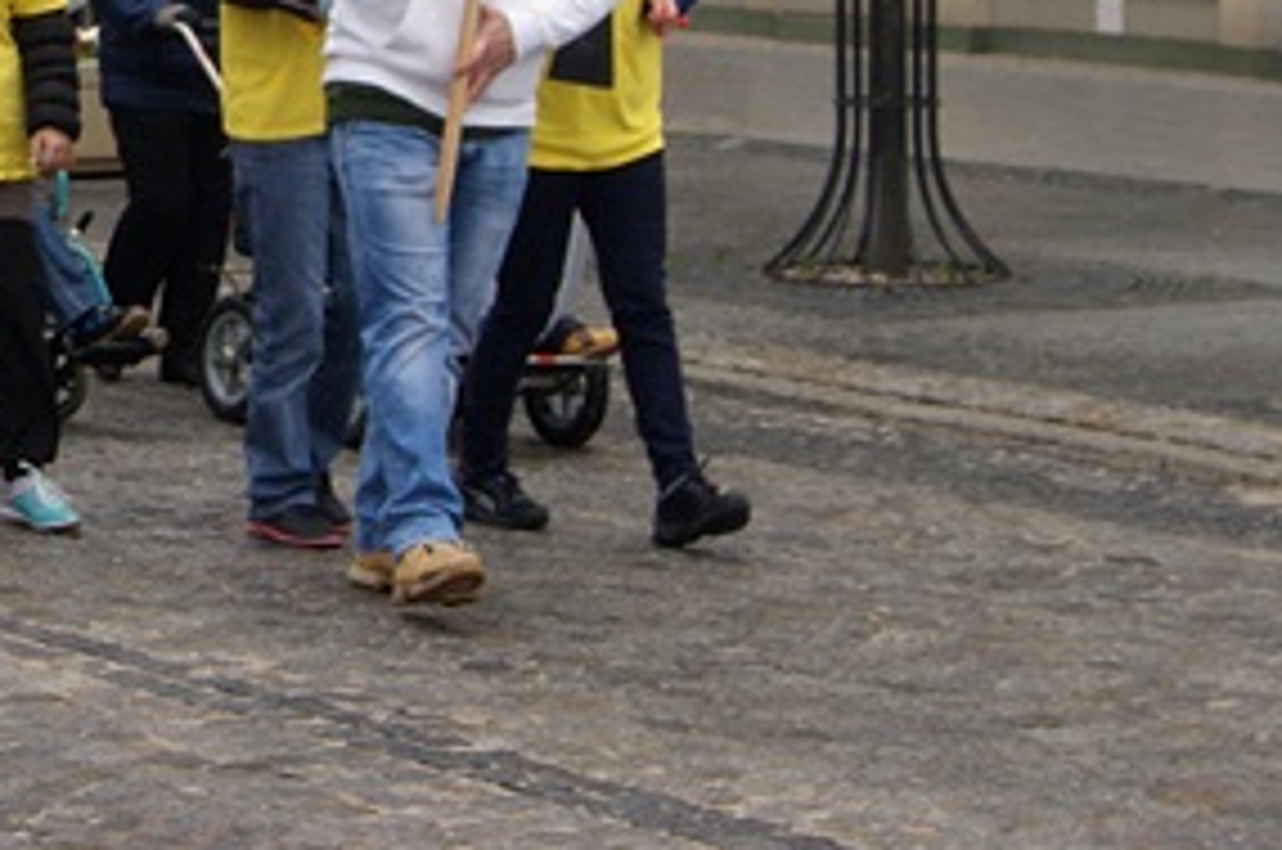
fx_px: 5368
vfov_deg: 8.7
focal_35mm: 151
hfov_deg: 13.3
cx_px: -139
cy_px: -618
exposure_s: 1/80
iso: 100
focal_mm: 28
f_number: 10
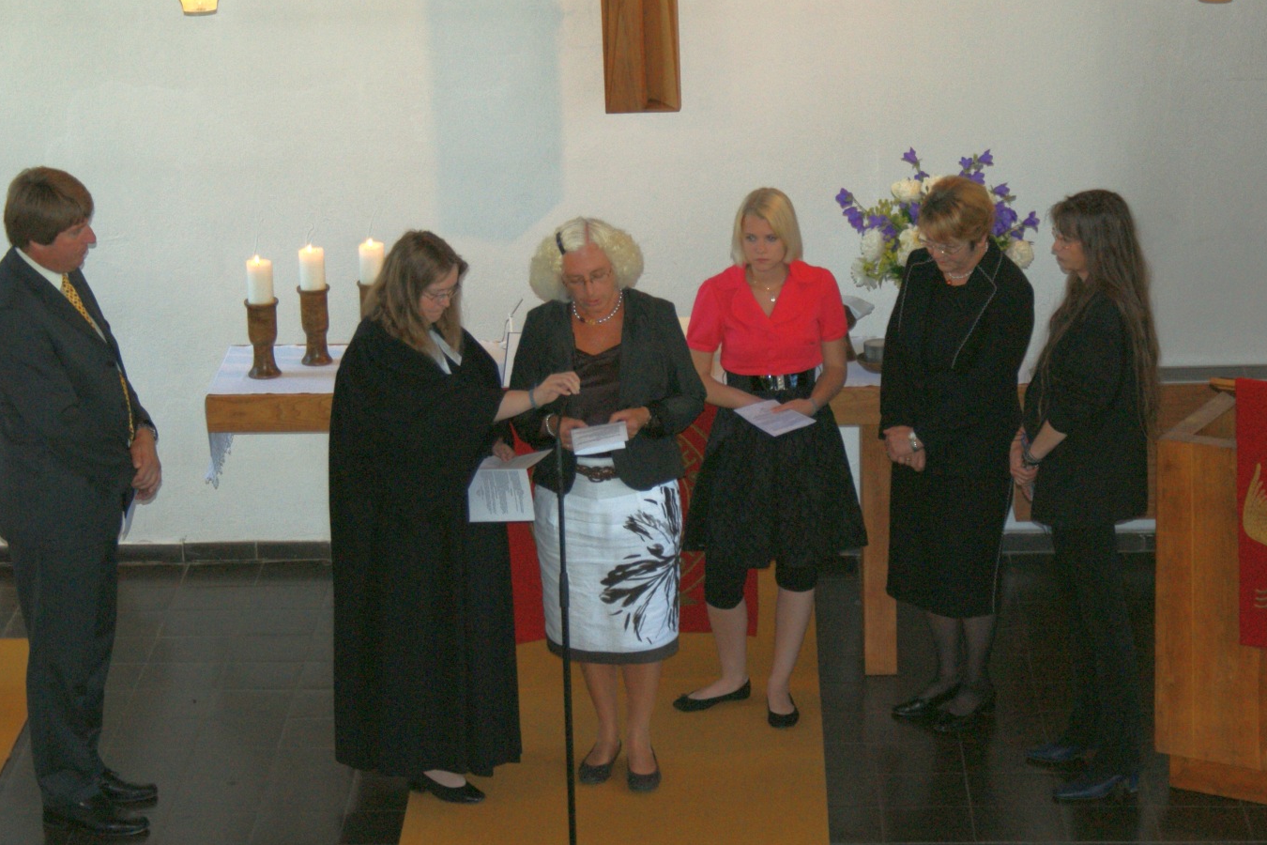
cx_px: 597
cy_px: 430
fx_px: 3519
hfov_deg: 20.4
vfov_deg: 13.7
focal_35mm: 100
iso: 400
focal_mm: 60
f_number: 5.6
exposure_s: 1/100
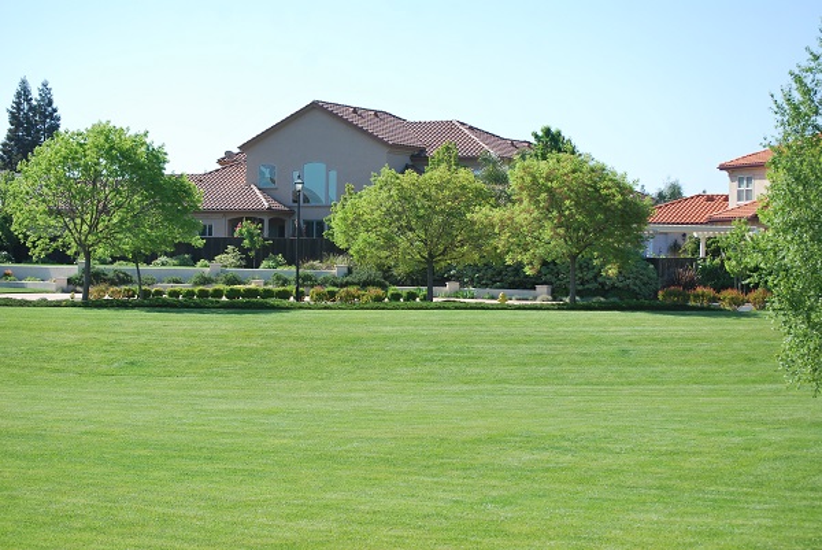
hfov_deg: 24.6
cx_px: 411
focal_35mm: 82
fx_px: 1885
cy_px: 275
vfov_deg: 16.6
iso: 100
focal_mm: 55
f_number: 8
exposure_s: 1/200
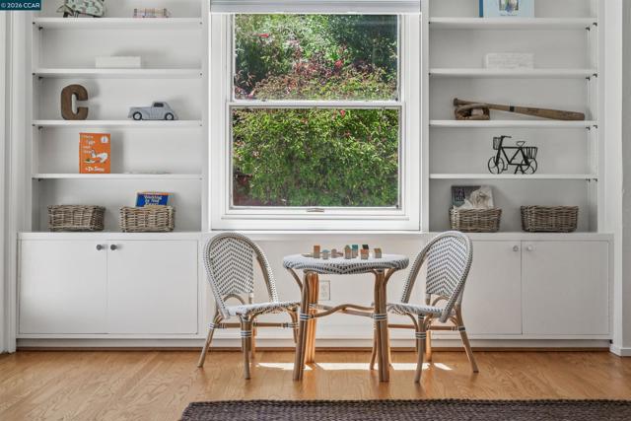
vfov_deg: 29.9
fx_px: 789
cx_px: 316
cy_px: 210
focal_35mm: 45
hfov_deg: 43.6
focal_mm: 30
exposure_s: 1/250
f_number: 9
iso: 400
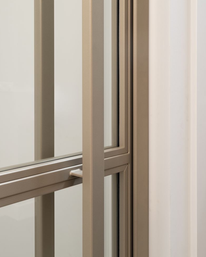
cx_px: 102
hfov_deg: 37.3
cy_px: 126
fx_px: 305
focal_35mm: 40
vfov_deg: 45.8
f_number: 11
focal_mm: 35
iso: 800
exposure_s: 1/5
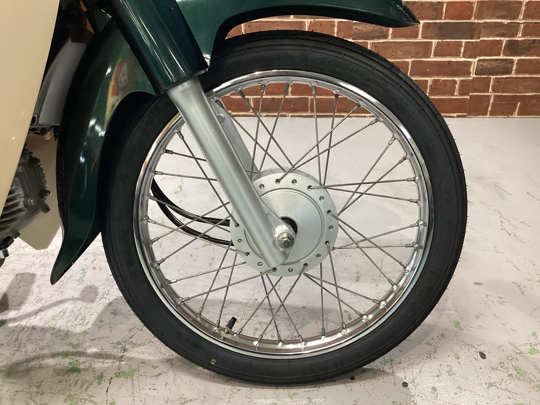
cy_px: 202
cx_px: 270
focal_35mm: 31
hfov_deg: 58.4
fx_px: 484
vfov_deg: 45.4
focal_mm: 3.3
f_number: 2.4
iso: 160
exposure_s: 1/60
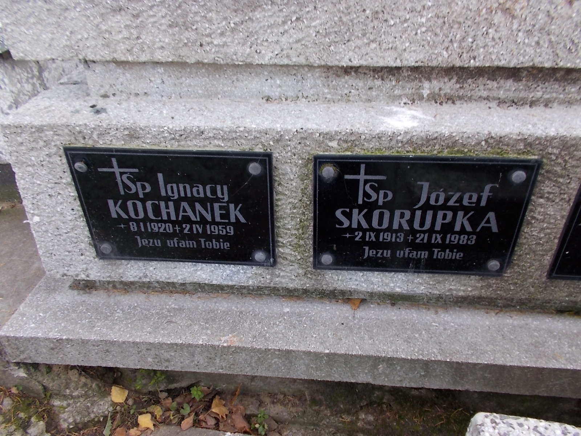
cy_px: 218
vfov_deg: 53.1
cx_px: 290
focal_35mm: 26
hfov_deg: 67.3
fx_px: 436
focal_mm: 4.6
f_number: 3.2
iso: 80
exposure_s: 1/40
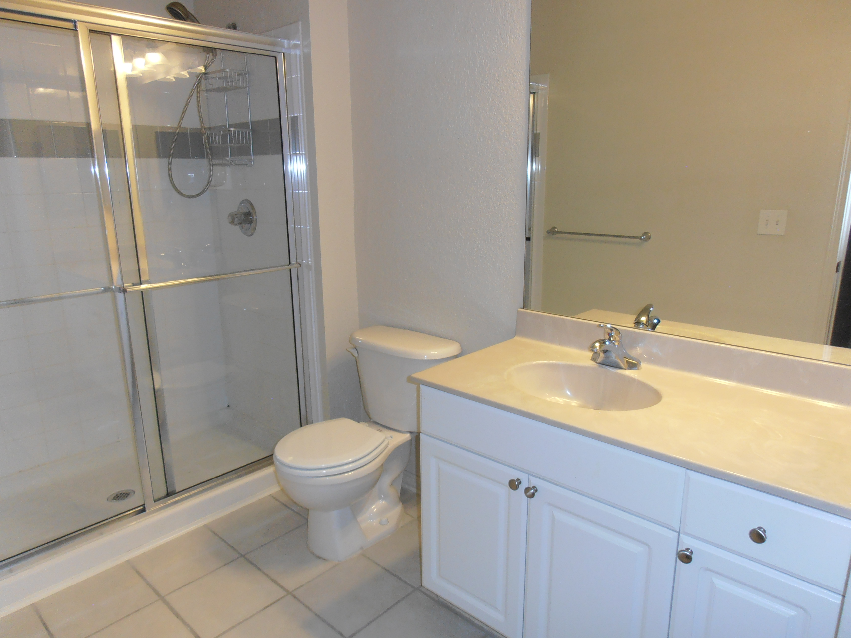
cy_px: 319
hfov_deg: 71.6
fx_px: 590
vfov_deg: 56.8
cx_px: 426
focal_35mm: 24
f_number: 3
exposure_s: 1/30
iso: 125
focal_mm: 4.2
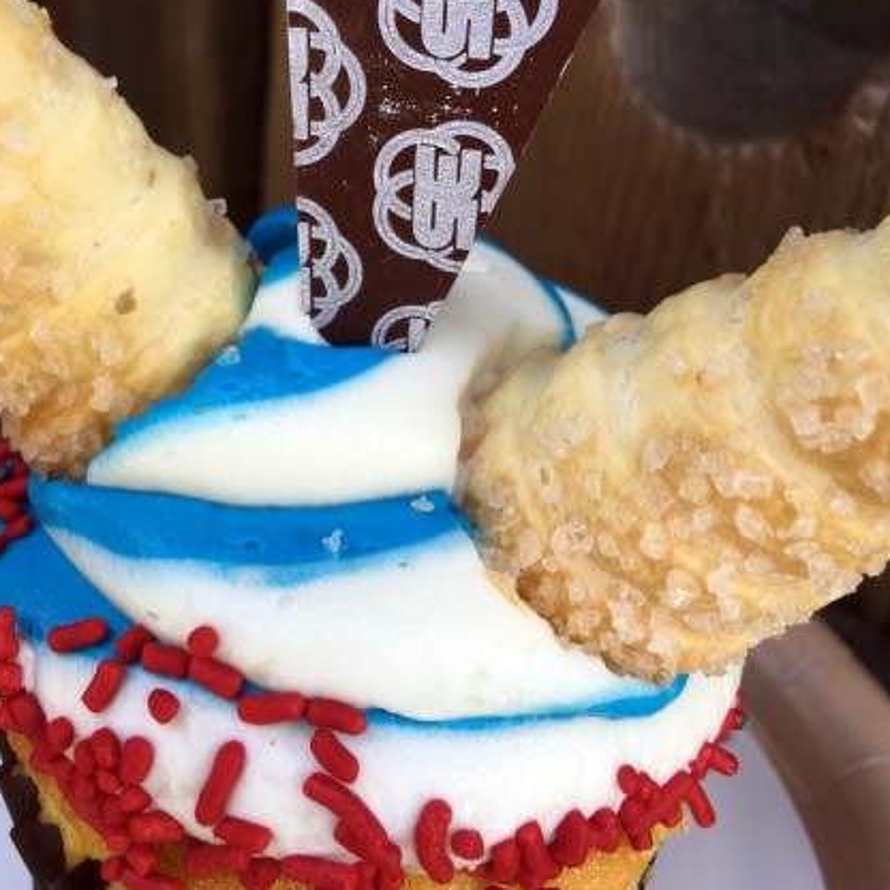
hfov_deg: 44.9
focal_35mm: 37
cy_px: 357
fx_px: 1076
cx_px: 436
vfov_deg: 44.7
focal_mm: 4.15
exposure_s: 1/120
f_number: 2.2
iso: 25
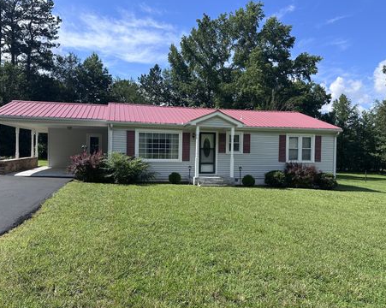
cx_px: 191
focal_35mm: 26
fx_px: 297
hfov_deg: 66.1
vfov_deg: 54.9
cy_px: 152
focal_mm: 6.86
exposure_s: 1/3155
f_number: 1.78
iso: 80
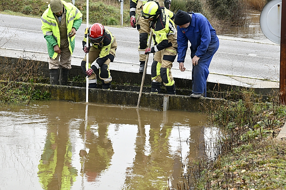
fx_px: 826
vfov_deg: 13.1
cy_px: 63
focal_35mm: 104
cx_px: 114
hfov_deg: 19.6
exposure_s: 1/160
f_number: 8
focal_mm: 70
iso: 320
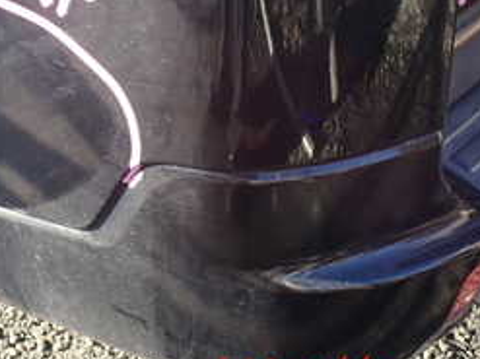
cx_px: 76
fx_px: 1012
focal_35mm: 73
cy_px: -35
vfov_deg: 19.3
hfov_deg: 26.1
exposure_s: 1/125
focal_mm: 5.4
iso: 100
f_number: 3.2
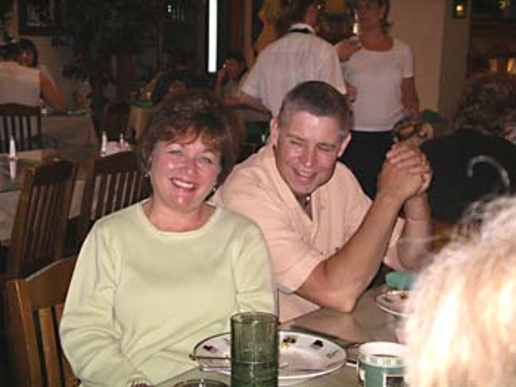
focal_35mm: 72
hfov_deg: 27.0
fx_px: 1074
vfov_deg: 20.5
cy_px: 194
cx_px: 258
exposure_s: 1/54
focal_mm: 14.9
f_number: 3.5
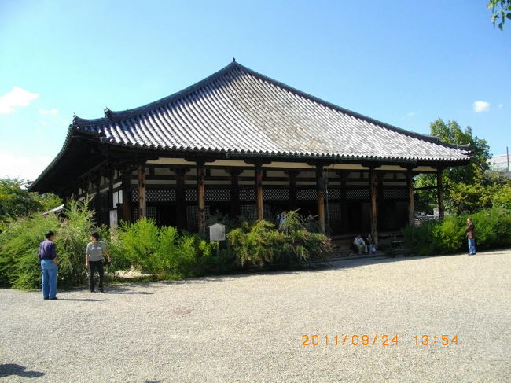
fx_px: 457
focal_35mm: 31
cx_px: 256
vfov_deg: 45.4
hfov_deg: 58.4
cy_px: 192
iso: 100
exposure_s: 1/100
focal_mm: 5.7
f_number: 8.8
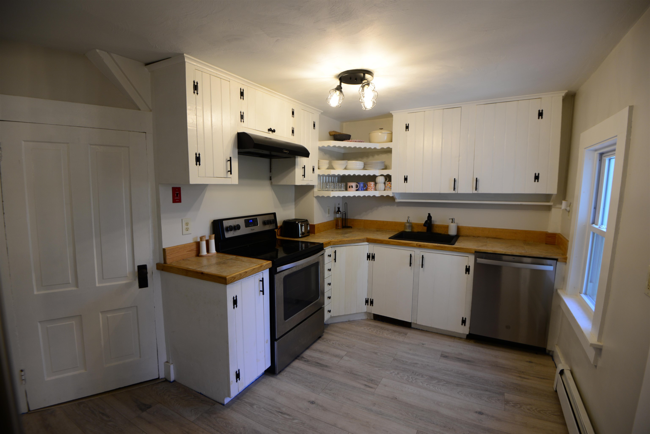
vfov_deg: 73.8
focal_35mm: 16
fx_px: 289
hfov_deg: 96.7
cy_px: 217
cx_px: 325
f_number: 4
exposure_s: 1/30
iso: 200
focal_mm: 16
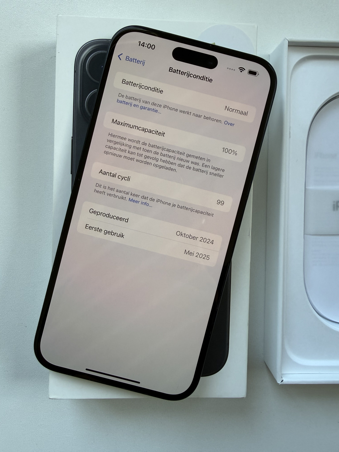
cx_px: 170
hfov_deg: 56.8
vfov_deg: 71.6
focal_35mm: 24
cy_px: 226
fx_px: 313
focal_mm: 2.22
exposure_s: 1/99
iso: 100
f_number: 2.2
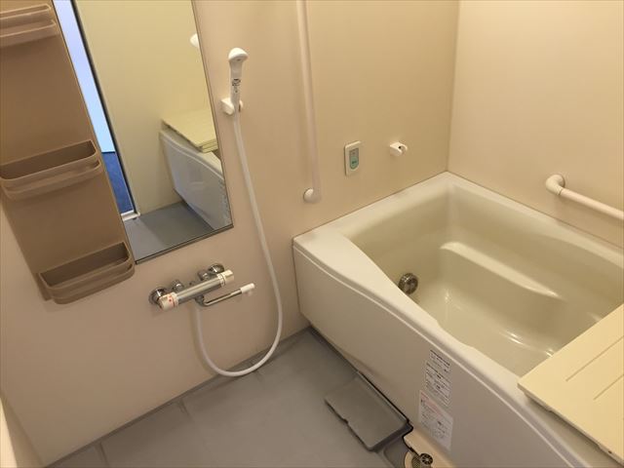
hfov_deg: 61.7
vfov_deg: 48.2
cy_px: 234
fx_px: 523
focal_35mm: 29
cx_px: 312
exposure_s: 1/33
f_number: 2.2
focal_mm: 4.15
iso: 100
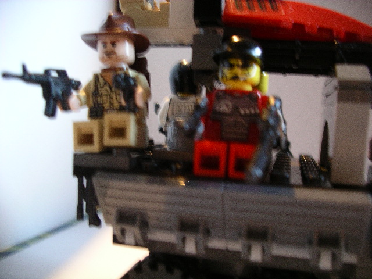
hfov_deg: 50.1
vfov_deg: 38.7
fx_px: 398
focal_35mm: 37
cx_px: 186
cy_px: 140
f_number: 2.8
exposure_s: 1/13
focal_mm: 7.8
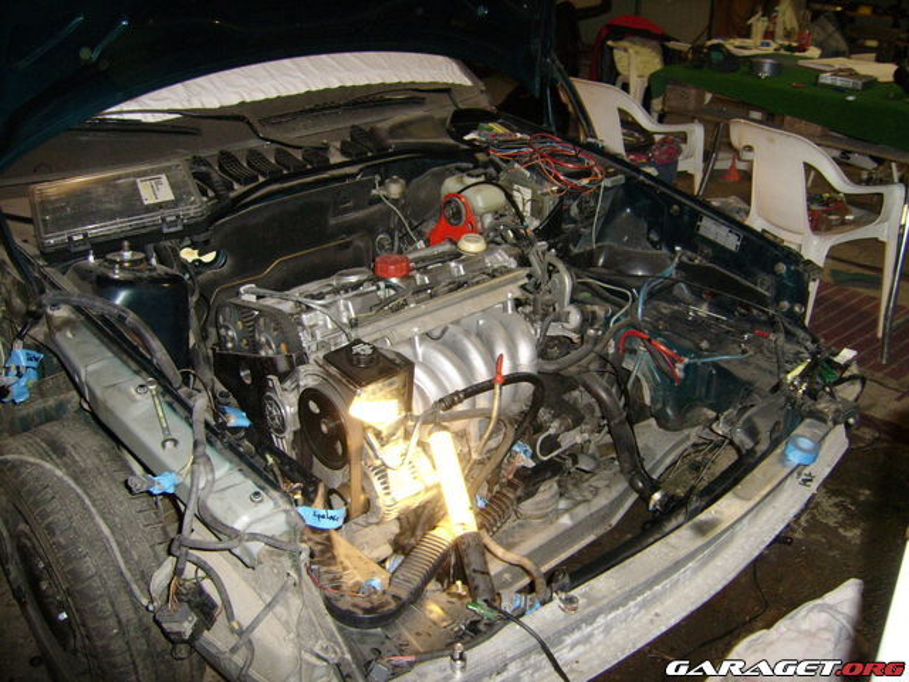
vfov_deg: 40.7
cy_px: 341
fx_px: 919
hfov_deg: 52.6
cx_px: 454
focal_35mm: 35
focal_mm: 5.95
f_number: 2.8
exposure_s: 1/30
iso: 218
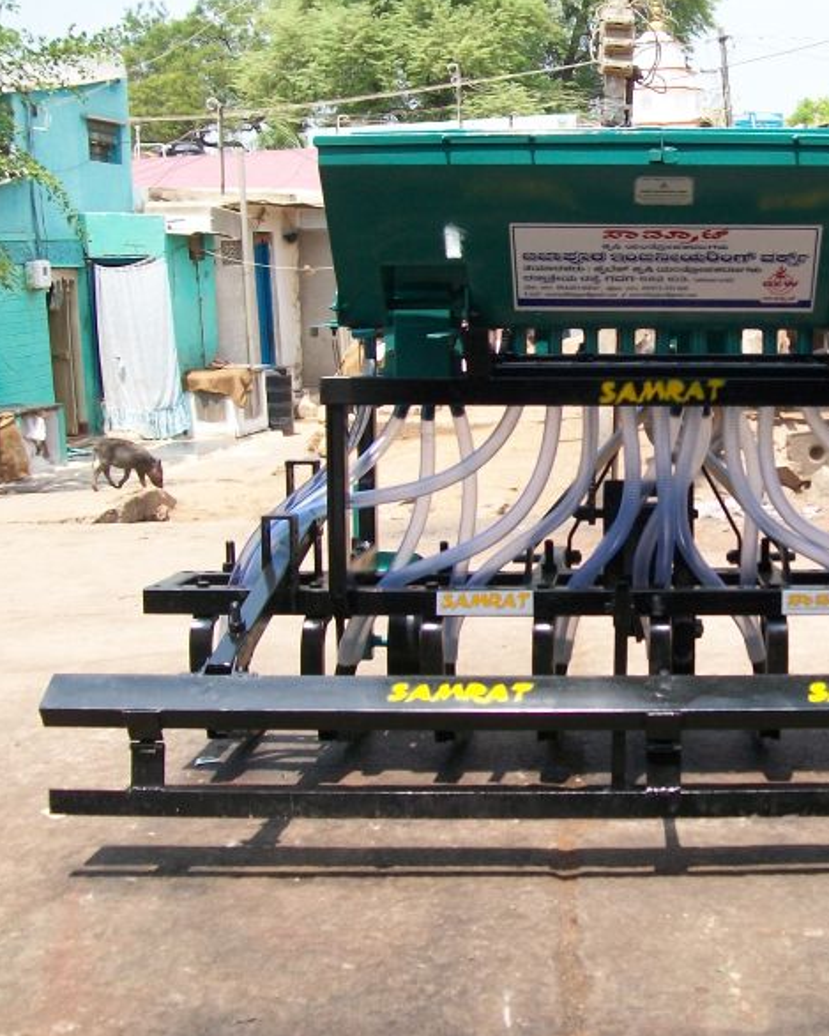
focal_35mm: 48
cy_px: 525
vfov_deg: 38.8
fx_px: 1472
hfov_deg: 30.8
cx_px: 643
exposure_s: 1/640
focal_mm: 6
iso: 80
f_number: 2.7
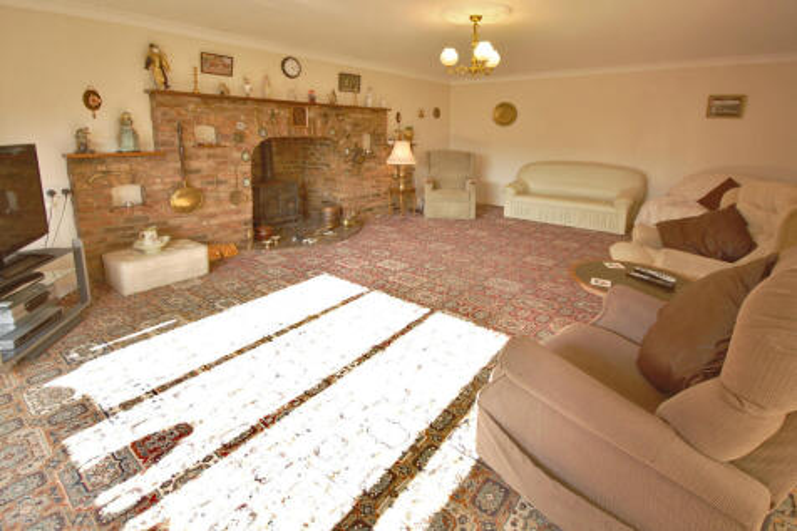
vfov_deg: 77.3
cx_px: 398
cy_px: 266
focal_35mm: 15
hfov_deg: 100.4
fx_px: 332
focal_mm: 10
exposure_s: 1/40
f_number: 4
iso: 200
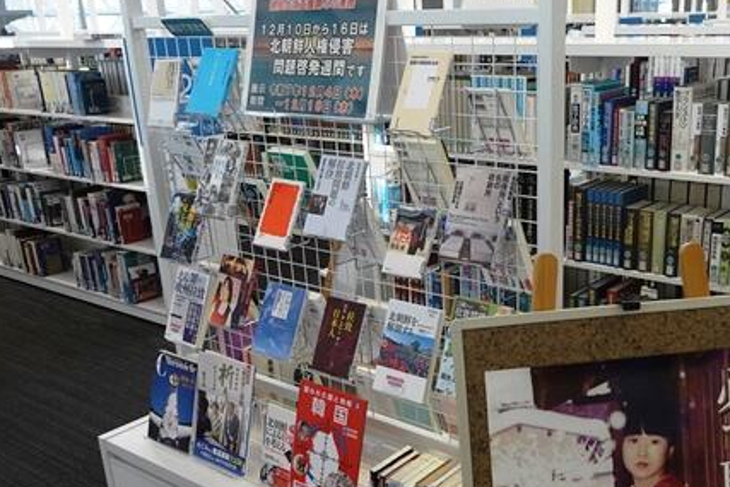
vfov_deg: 33.9
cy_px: 327
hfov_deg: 48.7
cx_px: 484
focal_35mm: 39
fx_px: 791
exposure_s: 1/250
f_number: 4
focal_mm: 9.69
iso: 1600
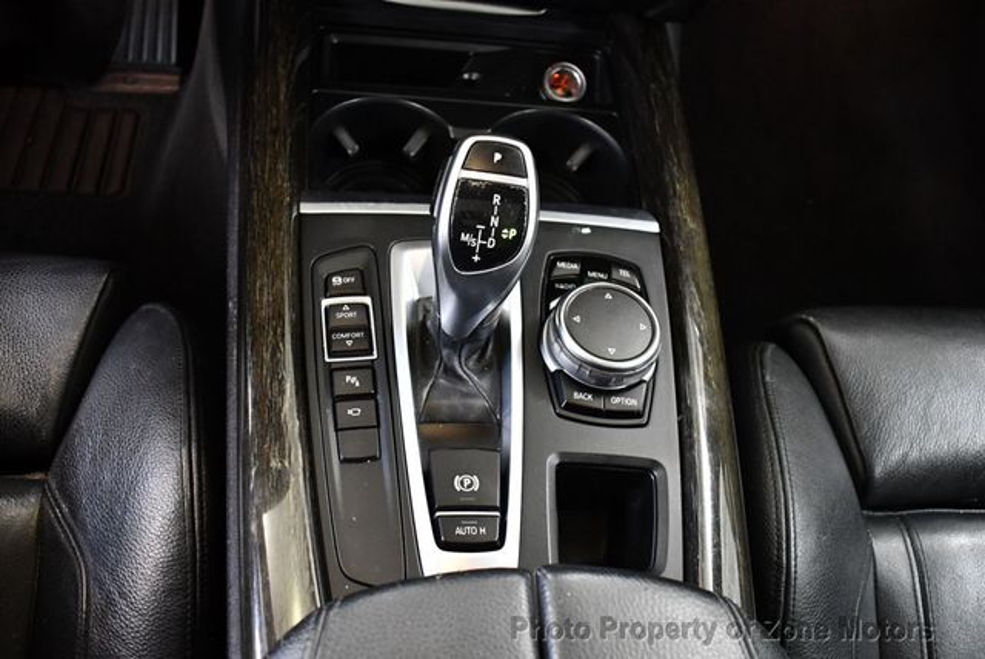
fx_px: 986
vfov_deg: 36.9
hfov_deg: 53.1
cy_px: 330
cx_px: 492
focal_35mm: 36
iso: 3200
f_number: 3.5
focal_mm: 18
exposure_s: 1/80
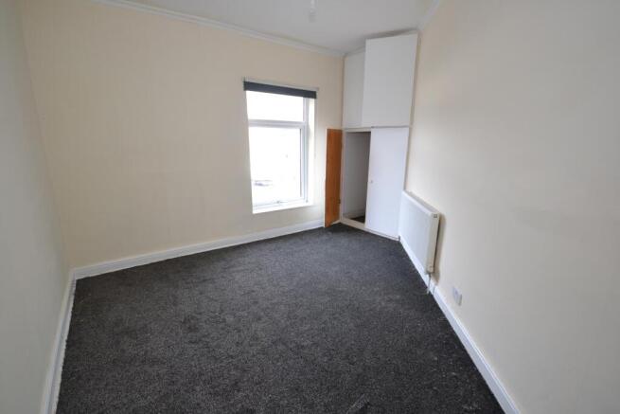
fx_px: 258
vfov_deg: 77.4
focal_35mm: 15
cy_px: 207
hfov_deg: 100.4
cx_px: 310
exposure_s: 1/80
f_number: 4.5
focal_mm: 10
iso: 400
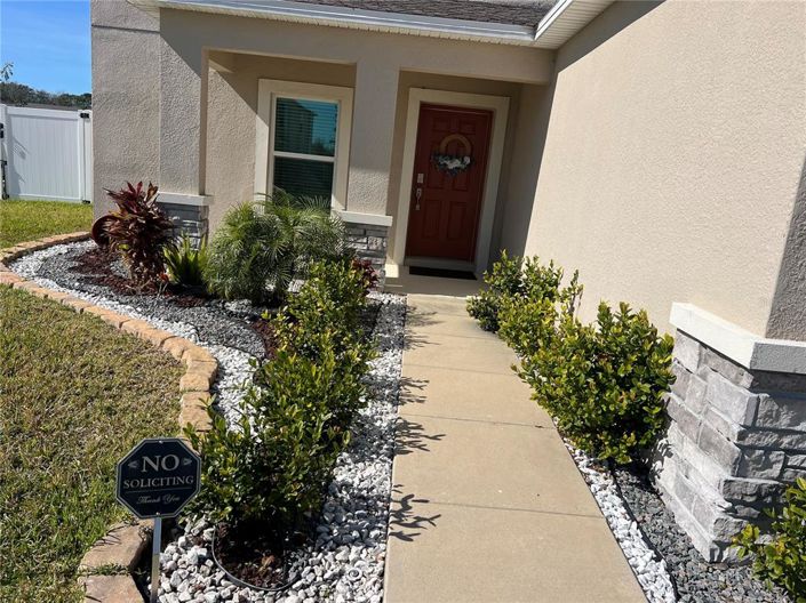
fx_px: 605
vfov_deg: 53.0
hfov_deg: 67.3
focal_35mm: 26
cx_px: 403
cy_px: 302
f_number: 1.5
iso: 50
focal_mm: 5.7
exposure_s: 1/6993
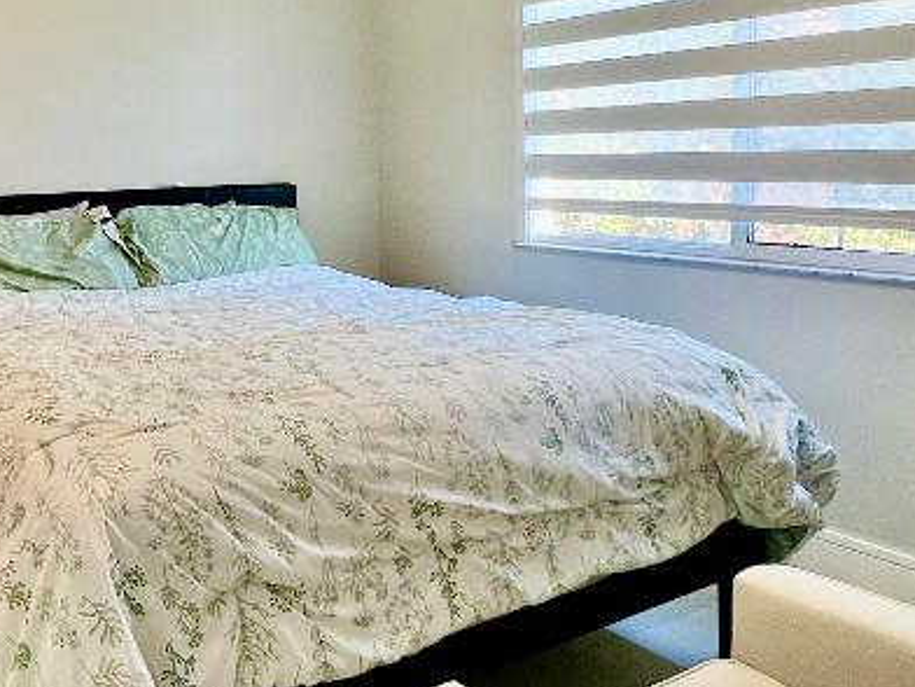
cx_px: 224
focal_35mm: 34
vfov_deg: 41.2
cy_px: 220
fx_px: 899
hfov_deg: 51.6
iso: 125
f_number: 1.8
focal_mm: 1.57
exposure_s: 1/120
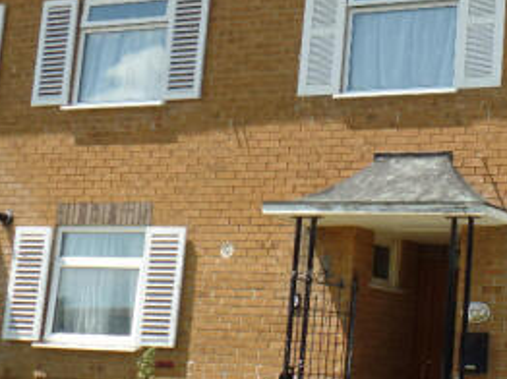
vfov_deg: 18.9
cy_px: 198
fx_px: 1141
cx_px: 549
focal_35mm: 78
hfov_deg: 23.6
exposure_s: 1/350
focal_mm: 6.2
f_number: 3.4
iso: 80
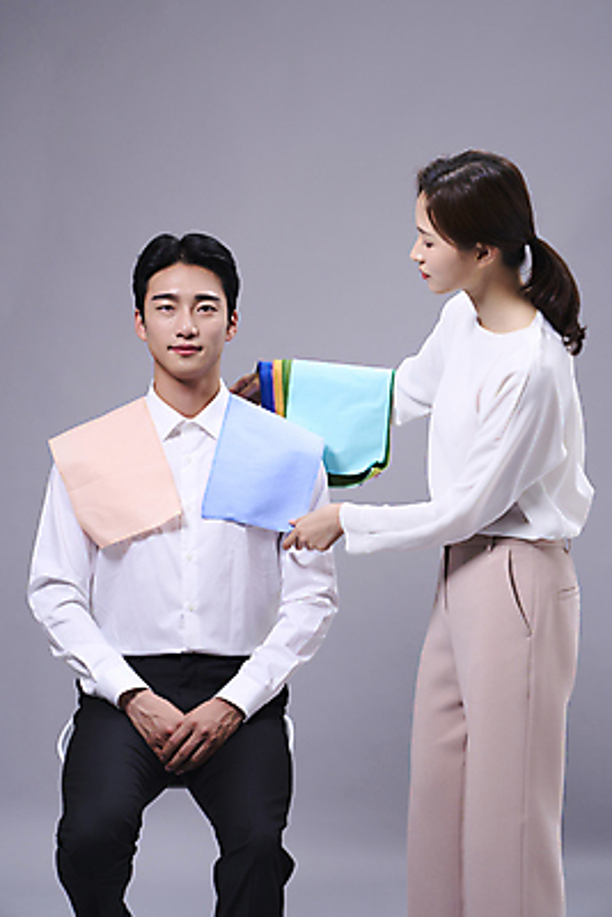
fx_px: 1656
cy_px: 458
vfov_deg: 30.9
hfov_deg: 20.9
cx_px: 306
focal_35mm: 65
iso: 160
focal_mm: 65
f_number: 5.6
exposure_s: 1/125
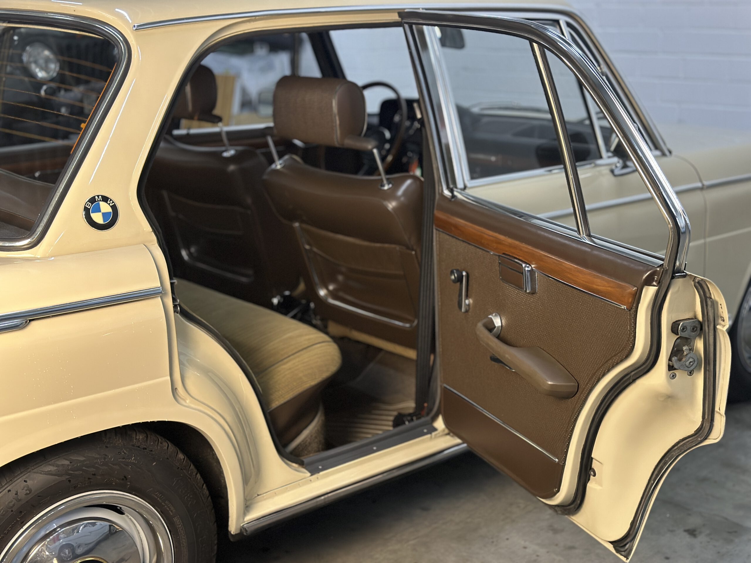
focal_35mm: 48
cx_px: 376
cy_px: 282
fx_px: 1041
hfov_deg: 39.7
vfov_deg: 30.3
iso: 400
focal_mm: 6.86
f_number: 1.78
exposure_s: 1/33
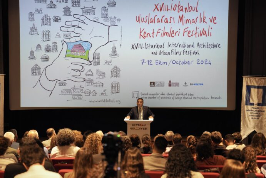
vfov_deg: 18.0
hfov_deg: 26.6
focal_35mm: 76
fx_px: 562
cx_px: 126
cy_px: 91
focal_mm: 70
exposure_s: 1/200
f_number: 2.8
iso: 1250
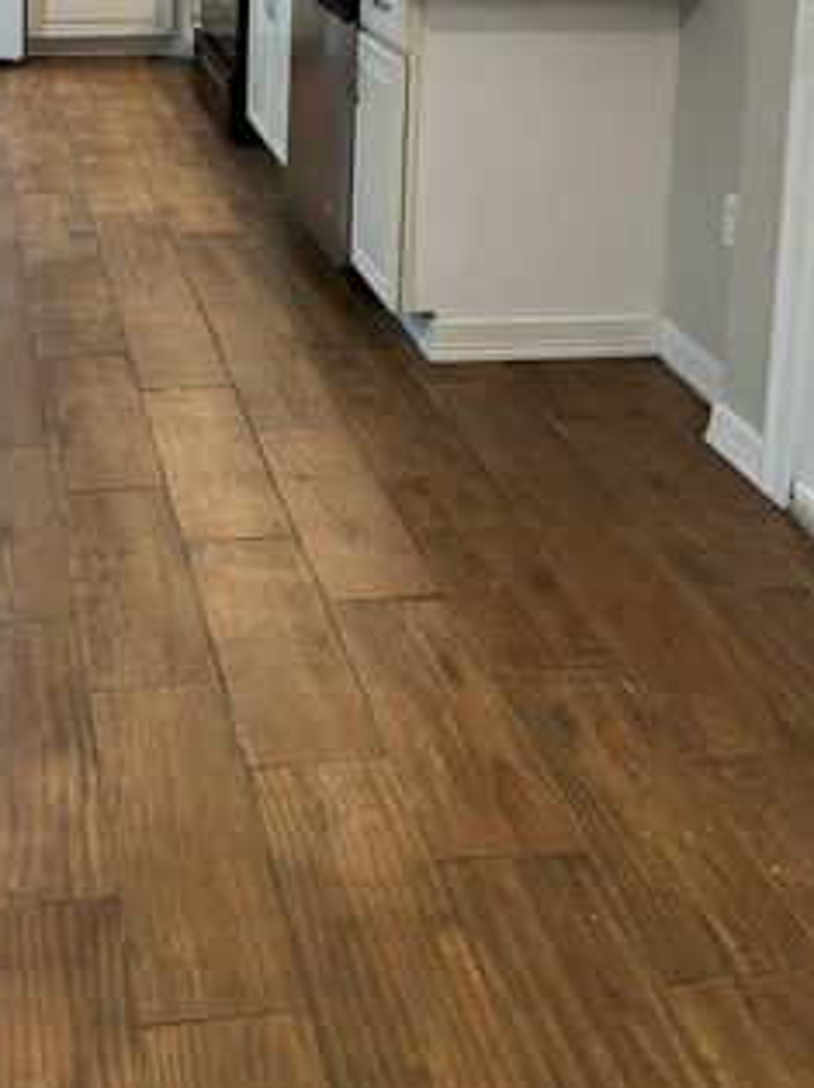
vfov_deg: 33.8
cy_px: -36
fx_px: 1601
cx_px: 159
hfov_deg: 27.9
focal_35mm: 51
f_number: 1.78
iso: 125
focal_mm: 6.86
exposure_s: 1/60
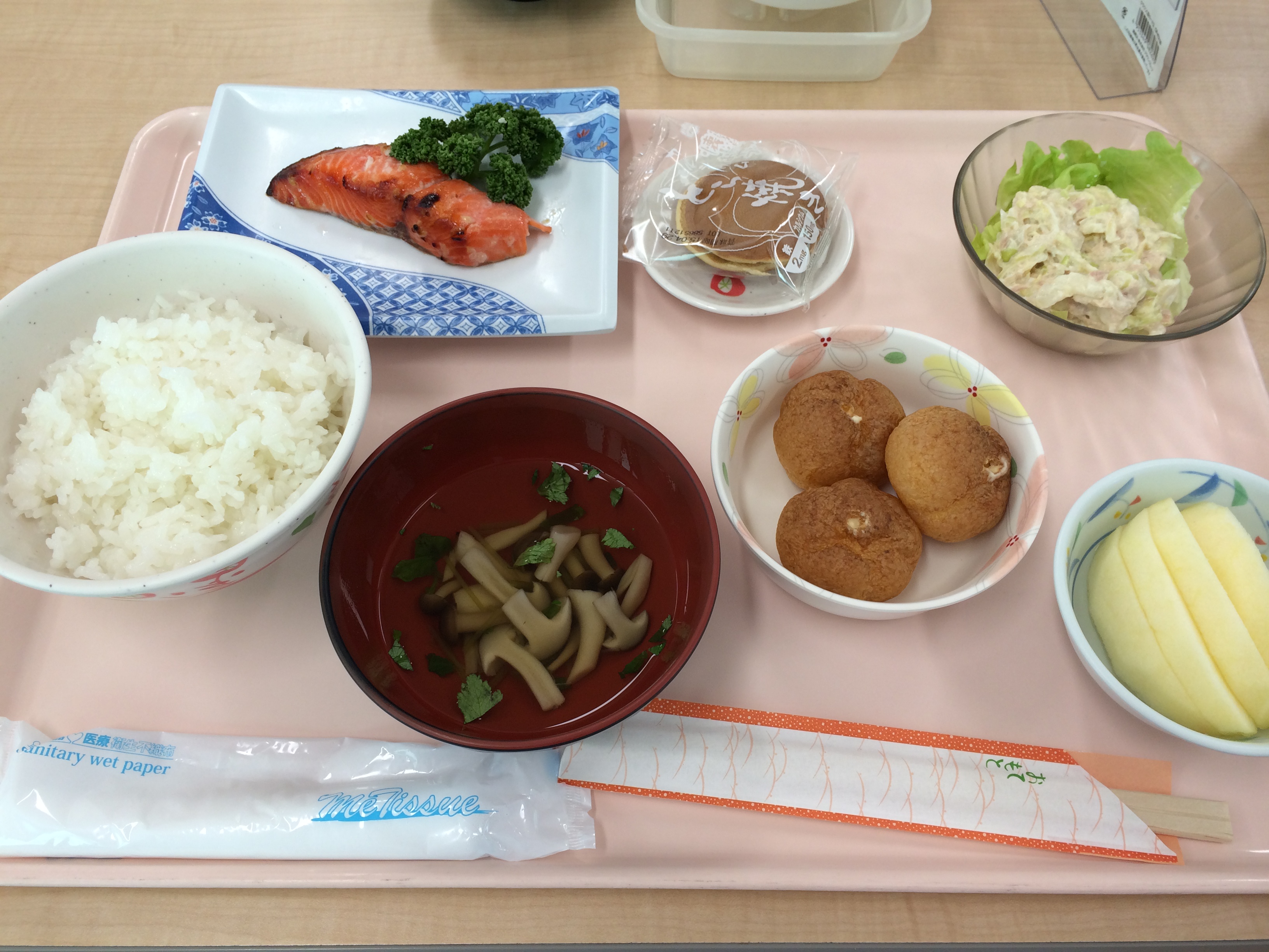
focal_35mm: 30
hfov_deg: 60.0
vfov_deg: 46.8
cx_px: 634
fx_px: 1100
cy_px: 476
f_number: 2.2
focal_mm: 4.12
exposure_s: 1/60
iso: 40
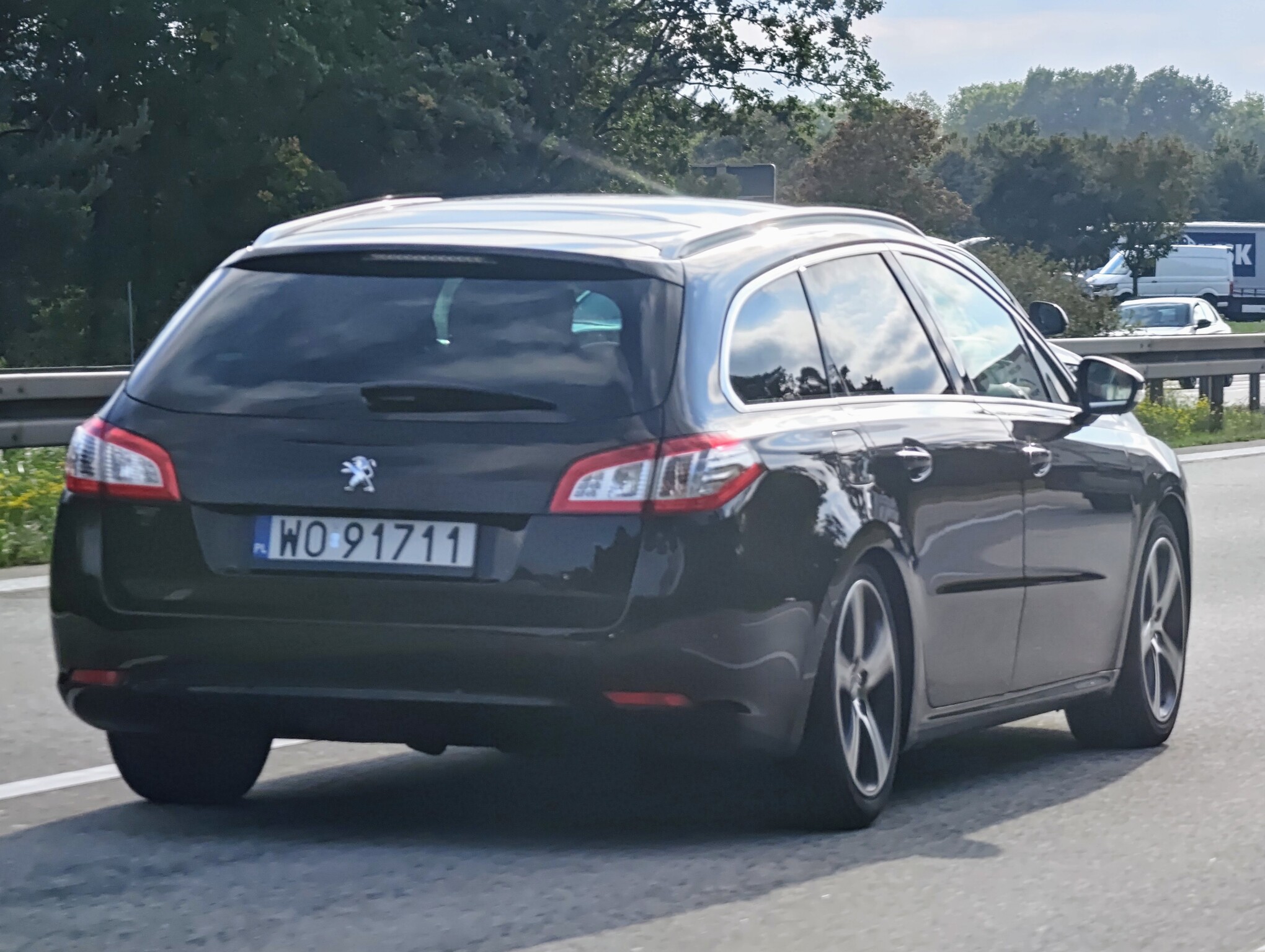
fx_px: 3111
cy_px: 476
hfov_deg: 23.0
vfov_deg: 17.4
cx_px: 632
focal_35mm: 85
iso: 50
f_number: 2.3
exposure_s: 1/500
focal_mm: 22.5
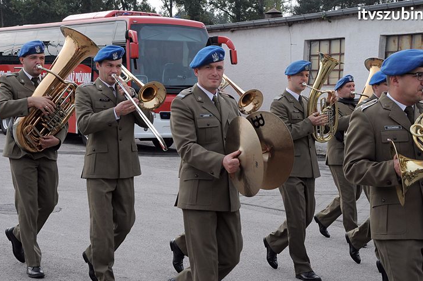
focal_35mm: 80
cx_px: 205
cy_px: 160
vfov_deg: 17.1
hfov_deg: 25.5
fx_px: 934
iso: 500
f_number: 10
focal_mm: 45
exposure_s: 1/400
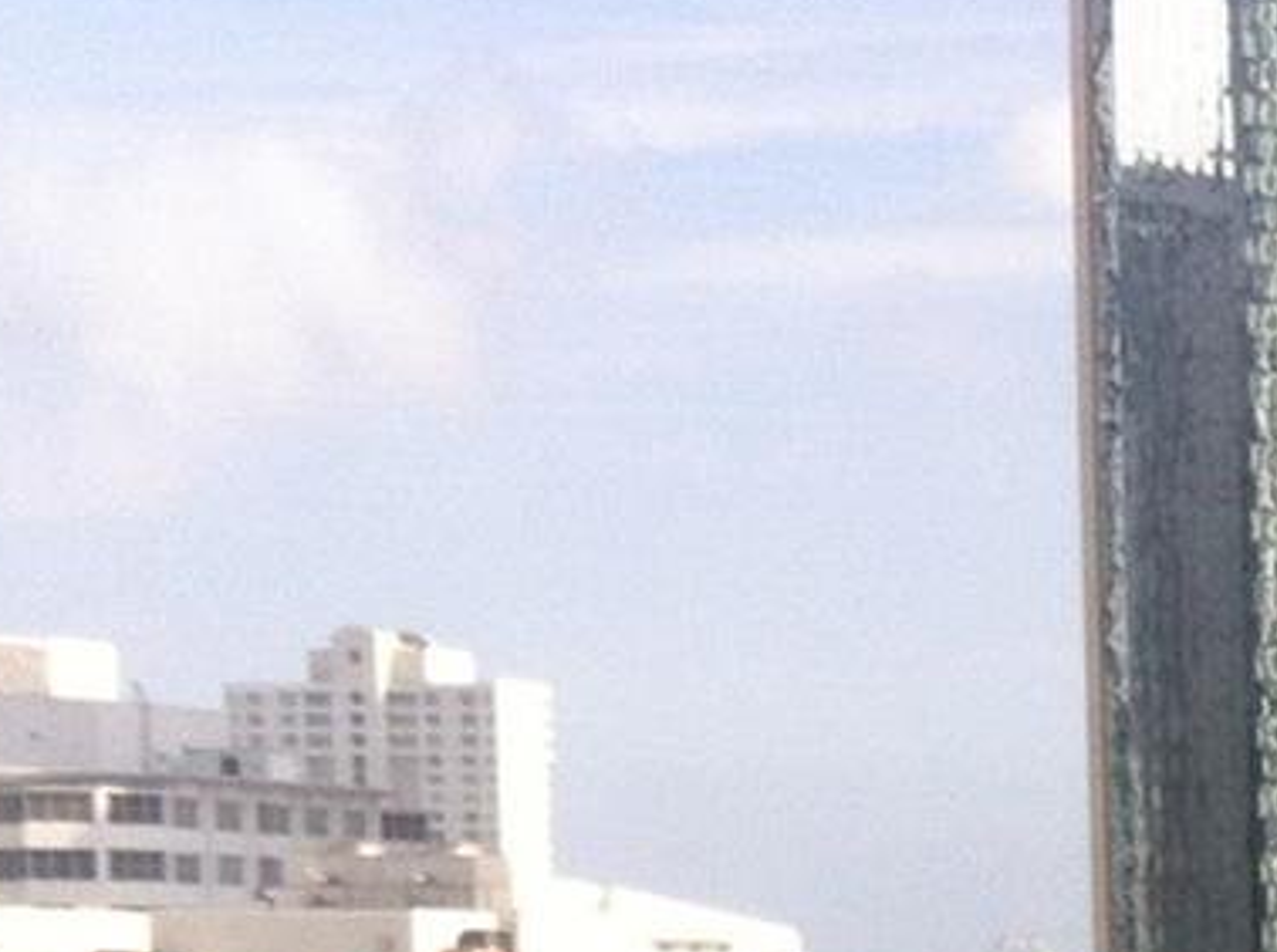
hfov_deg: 12.1
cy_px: 1830
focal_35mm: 148
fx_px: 5449
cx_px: 2436
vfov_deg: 9.4
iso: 80
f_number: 2.8
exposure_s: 1/943
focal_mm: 3.85
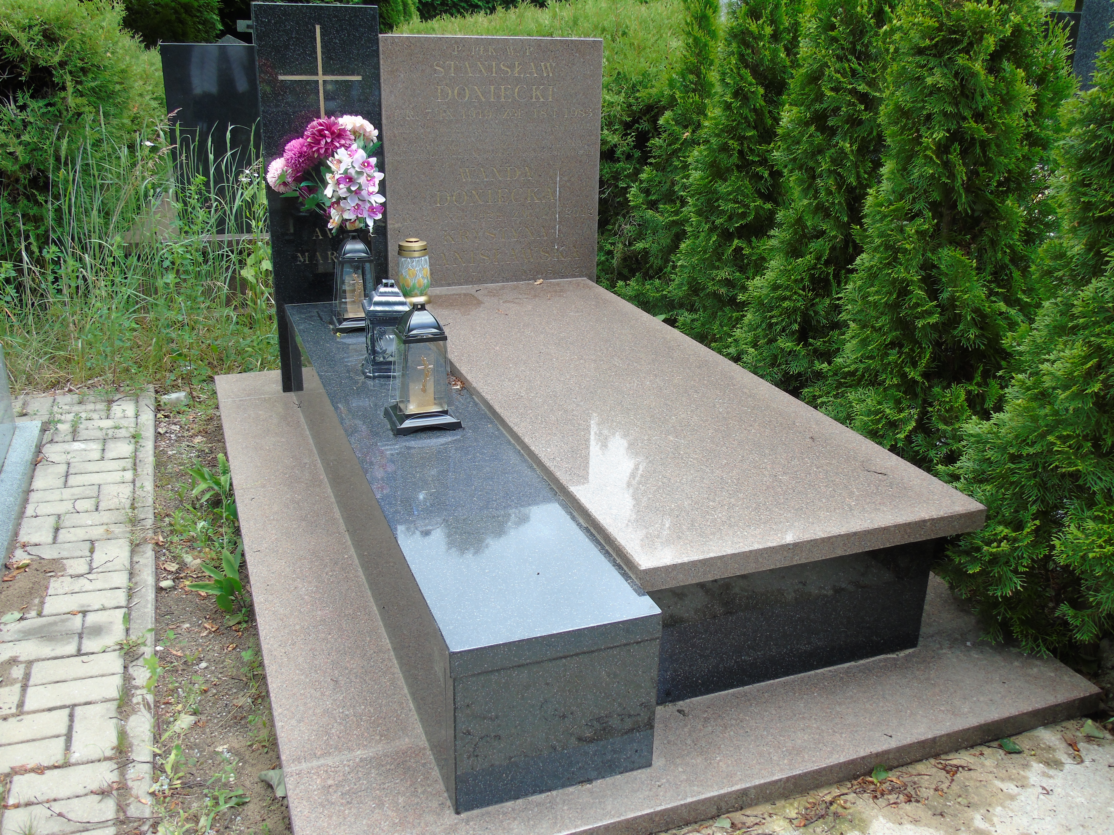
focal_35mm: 29
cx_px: 557
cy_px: 418
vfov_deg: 48.2
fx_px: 933
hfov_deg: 61.7
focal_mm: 5.2
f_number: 3.6
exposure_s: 1/100
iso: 80
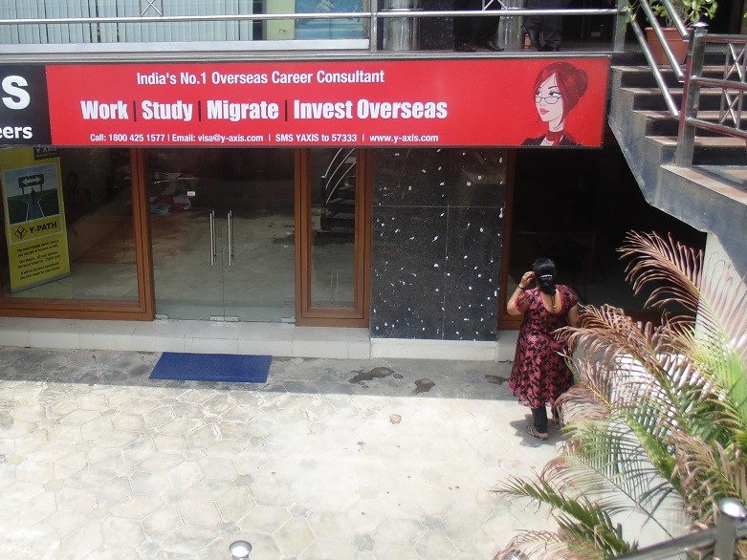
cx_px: 270
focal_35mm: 32
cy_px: 206
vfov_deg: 43.8
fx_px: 691
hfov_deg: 56.0
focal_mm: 4.5
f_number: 3.1
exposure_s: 1/320
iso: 80
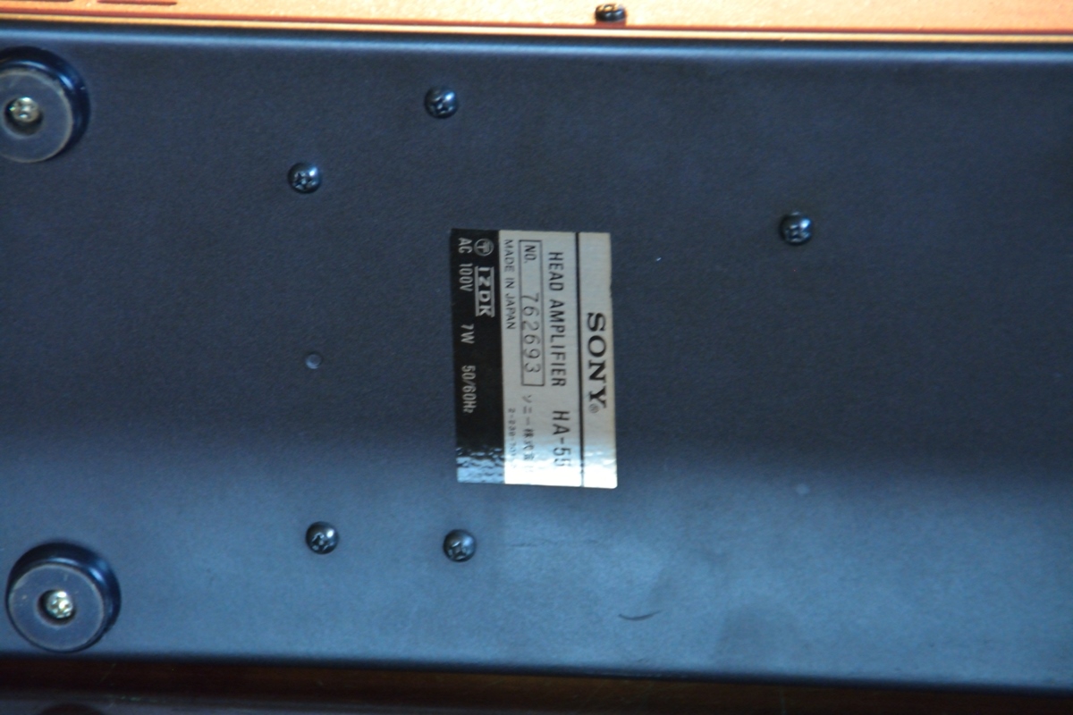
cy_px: 358
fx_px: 8941
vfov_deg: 4.6
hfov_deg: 6.9
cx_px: 536
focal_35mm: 300
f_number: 6.3
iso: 3200
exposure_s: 1/25
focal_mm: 200
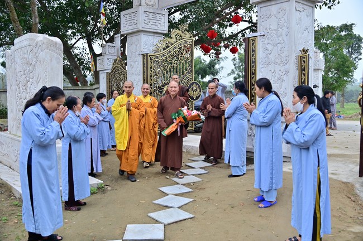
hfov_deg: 55.8
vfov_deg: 38.8
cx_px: 182
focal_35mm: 34
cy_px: 120
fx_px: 342
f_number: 4.5
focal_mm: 34
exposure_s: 1/160
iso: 200
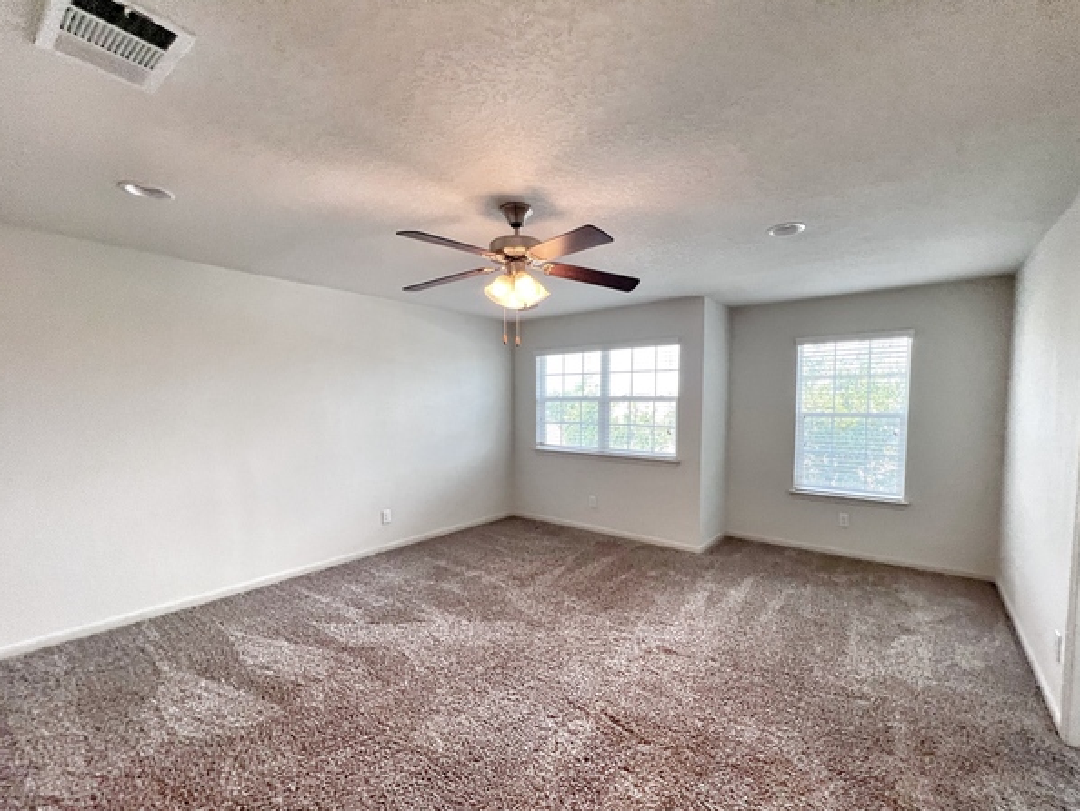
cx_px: 558
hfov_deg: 102.0
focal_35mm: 14
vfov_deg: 85.6
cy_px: 431
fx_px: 437
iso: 160
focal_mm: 1.57
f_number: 1.8
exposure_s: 1/120
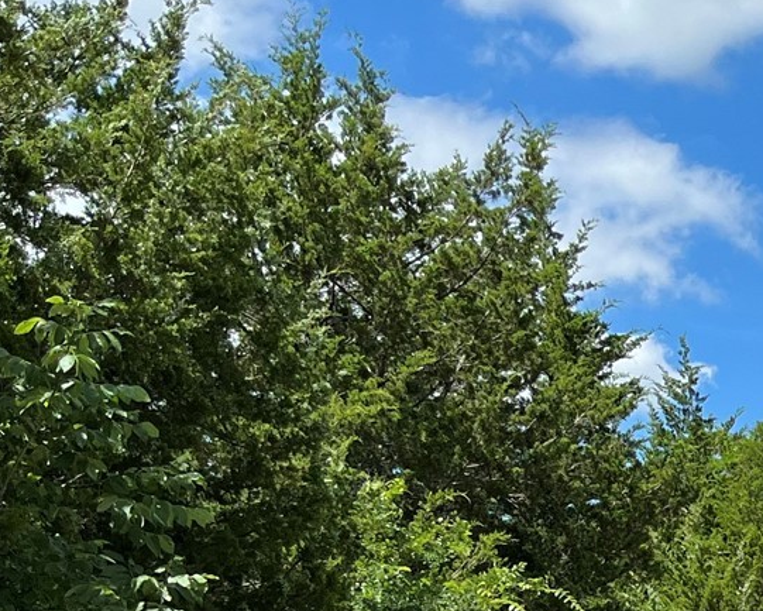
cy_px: 985
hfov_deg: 17.4
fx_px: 2168
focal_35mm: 96
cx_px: 1227
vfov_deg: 14.6
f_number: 1.6
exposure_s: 1/3311
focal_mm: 5.1
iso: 50
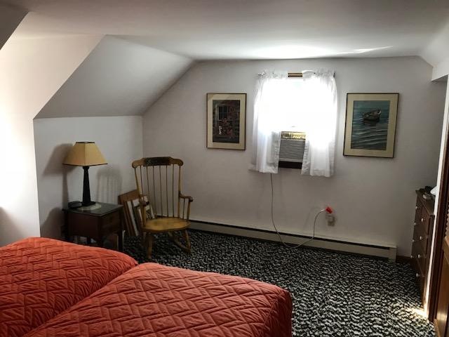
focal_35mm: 28
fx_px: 363
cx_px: 224
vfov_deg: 49.7
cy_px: 168
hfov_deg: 63.4
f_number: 1.8
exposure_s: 1/30
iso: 40
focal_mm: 3.99
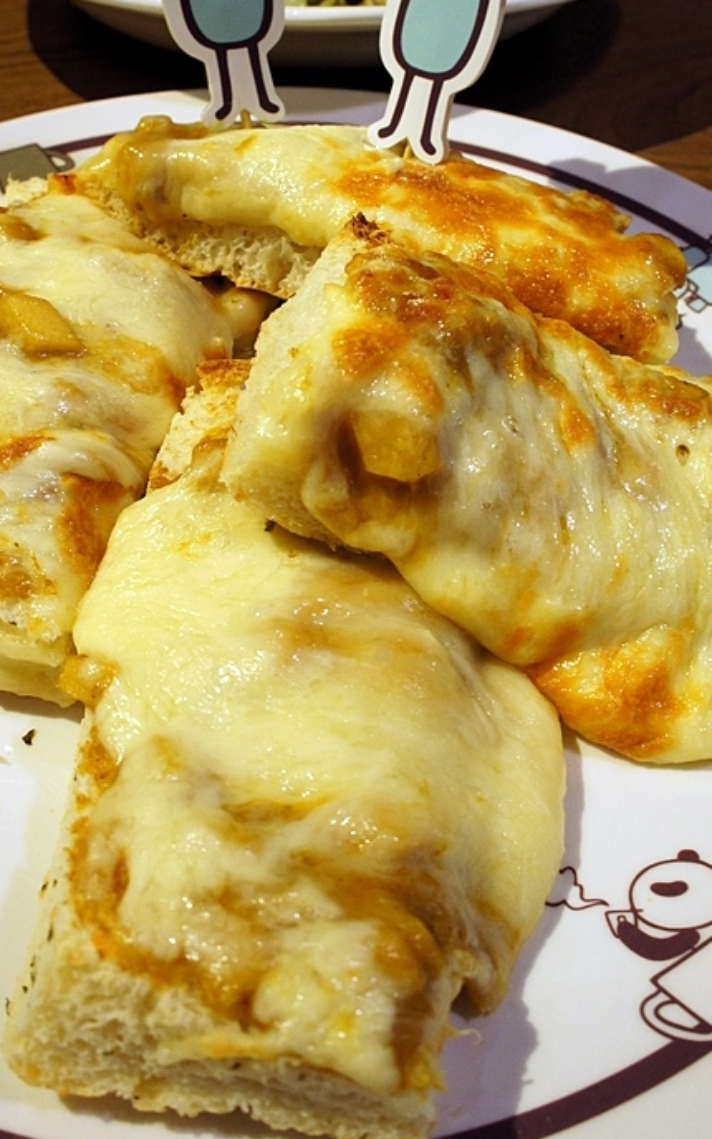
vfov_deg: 53.3
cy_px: 416
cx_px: 317
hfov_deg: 35.3
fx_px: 1118
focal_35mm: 36
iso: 1000
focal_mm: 18
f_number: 8
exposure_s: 1/30
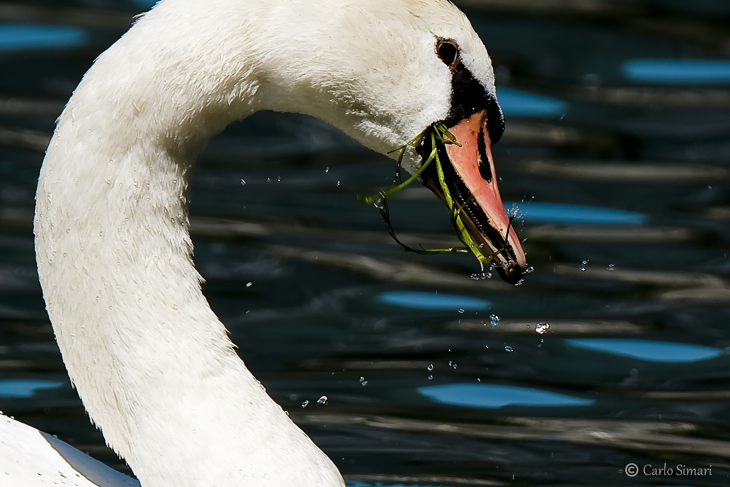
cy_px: 244
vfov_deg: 2.3
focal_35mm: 600
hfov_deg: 3.4
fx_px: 12166
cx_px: 365
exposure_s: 1/640
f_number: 8
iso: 200
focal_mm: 400
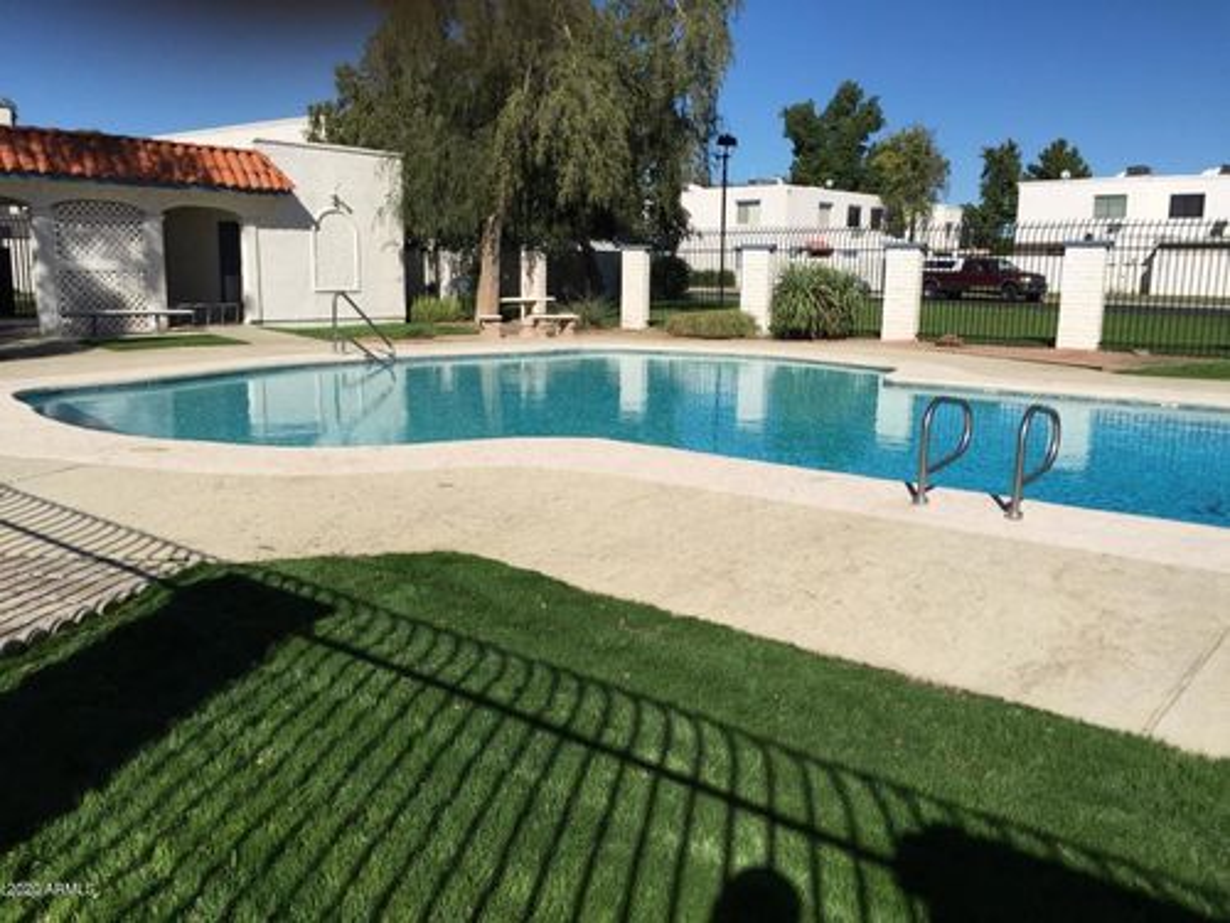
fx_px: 1030
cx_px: 615
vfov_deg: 48.2
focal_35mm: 29
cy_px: 462
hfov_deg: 61.7
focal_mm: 4.15
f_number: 2.2
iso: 32
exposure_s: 1/3597
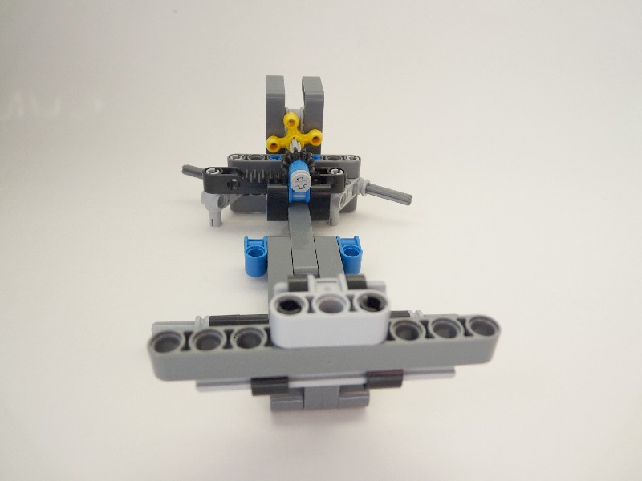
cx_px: 321
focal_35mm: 27
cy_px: 240
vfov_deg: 51.4
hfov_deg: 65.3
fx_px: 501
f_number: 2.8
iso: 100
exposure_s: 1/100
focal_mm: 4.8
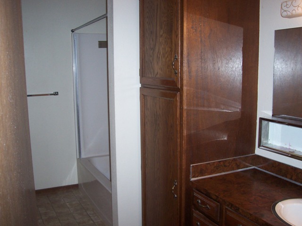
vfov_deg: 38.7
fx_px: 323
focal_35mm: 37
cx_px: 151
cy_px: 113
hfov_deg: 50.1
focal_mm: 5.6
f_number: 2.8
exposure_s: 1/60
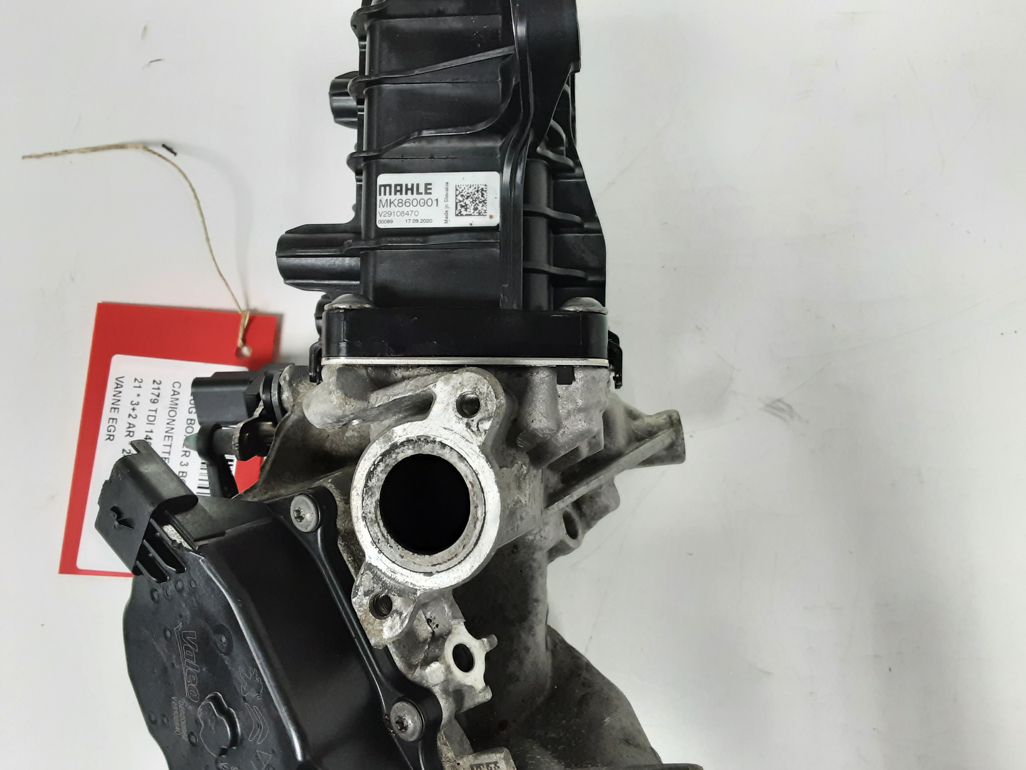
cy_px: 385
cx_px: 513
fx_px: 800
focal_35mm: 27
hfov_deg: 65.3
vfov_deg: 51.4
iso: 160
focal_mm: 2.91
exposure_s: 1/50
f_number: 1.9
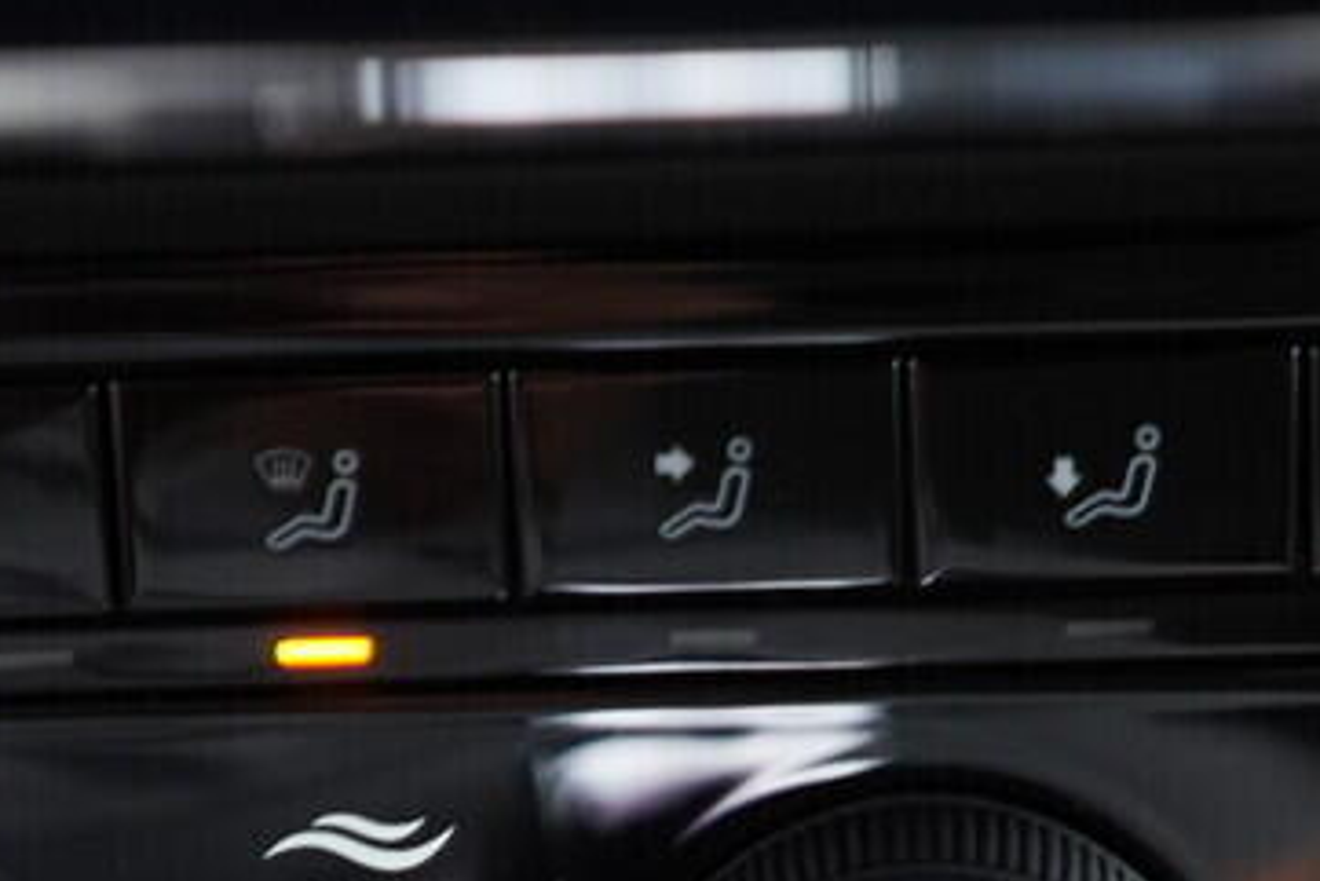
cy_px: 1025
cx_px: 892
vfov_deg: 13.1
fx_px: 3741
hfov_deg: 19.9
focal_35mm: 102
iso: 640
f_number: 2.8
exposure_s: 1/40
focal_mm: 24
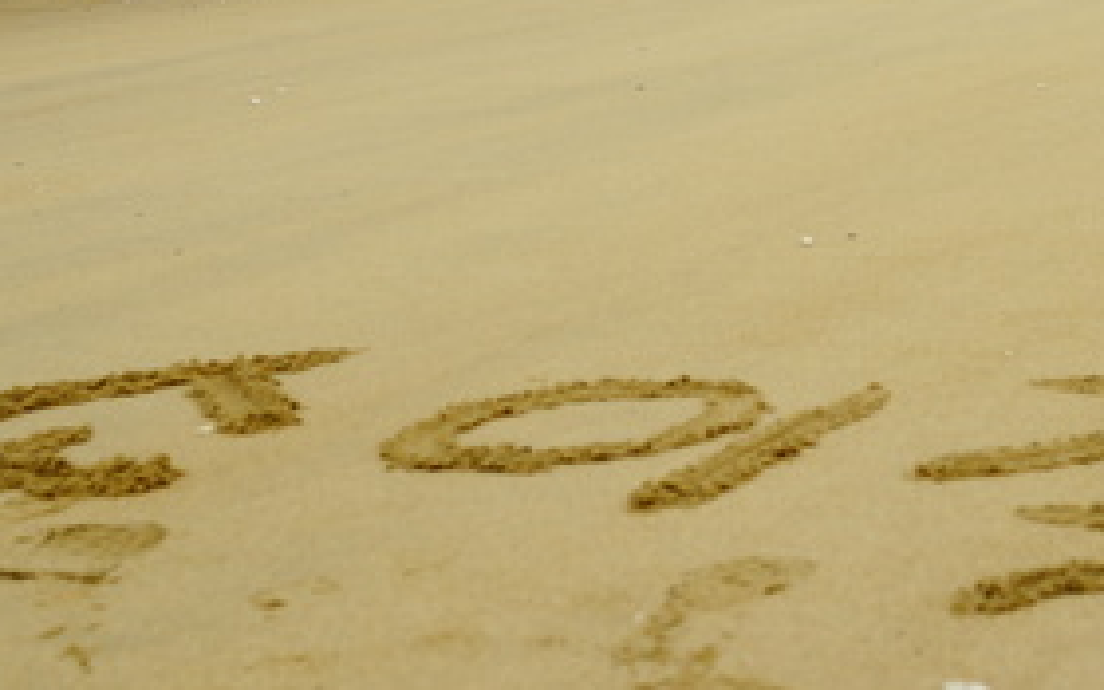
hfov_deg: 22.9
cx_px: 932
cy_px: -87
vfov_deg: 14.3
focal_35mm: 89
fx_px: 2678
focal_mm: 35
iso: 250
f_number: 4
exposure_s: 1/400
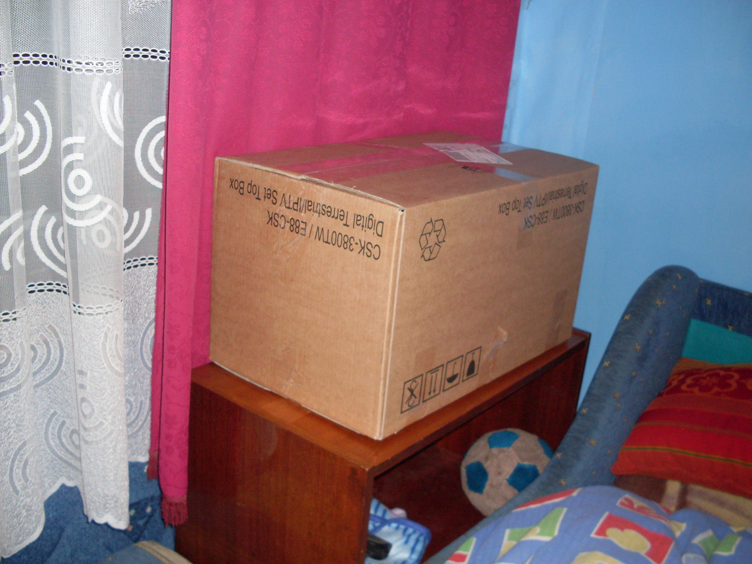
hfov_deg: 49.0
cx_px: 376
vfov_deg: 37.7
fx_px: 826
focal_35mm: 38
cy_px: 282
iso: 100
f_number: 2.8
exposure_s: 1/45
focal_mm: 6.3
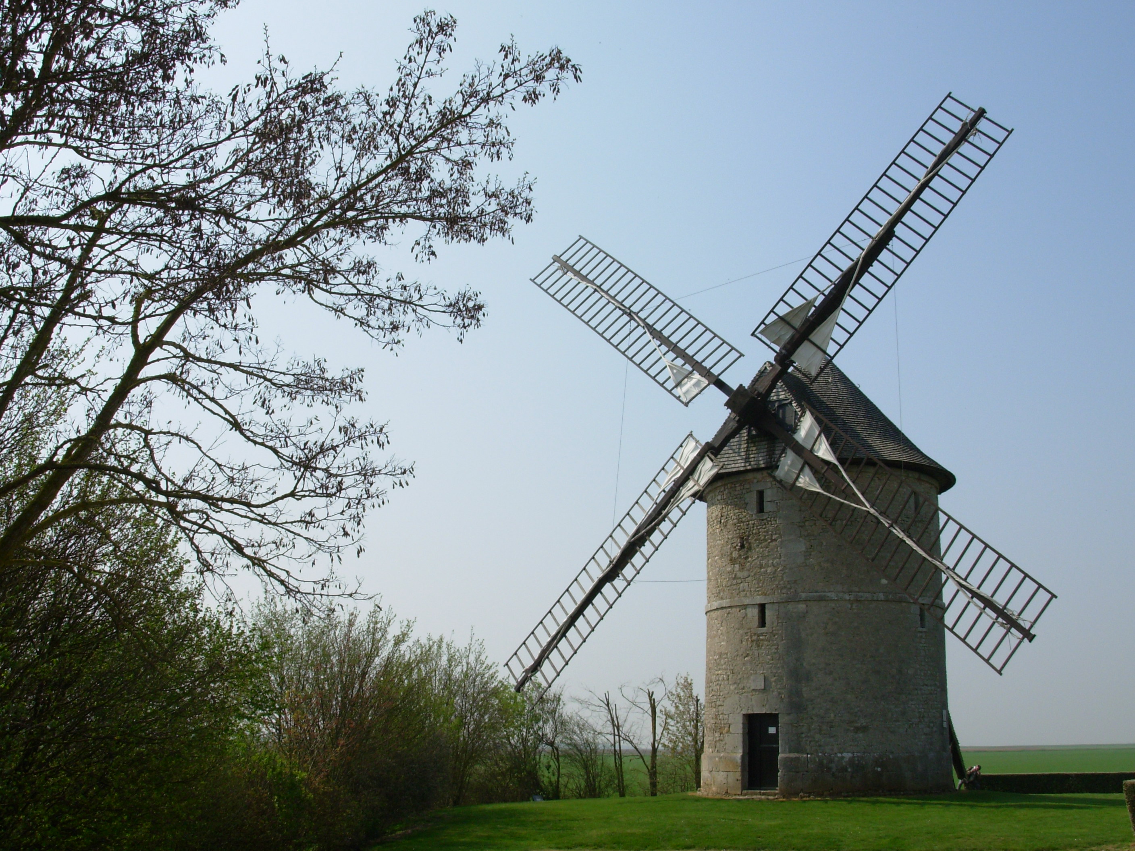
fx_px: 1246
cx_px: 568
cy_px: 426
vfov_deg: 37.7
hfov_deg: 49.0
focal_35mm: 38
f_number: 4.9
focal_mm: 6.3
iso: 50
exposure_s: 1/745
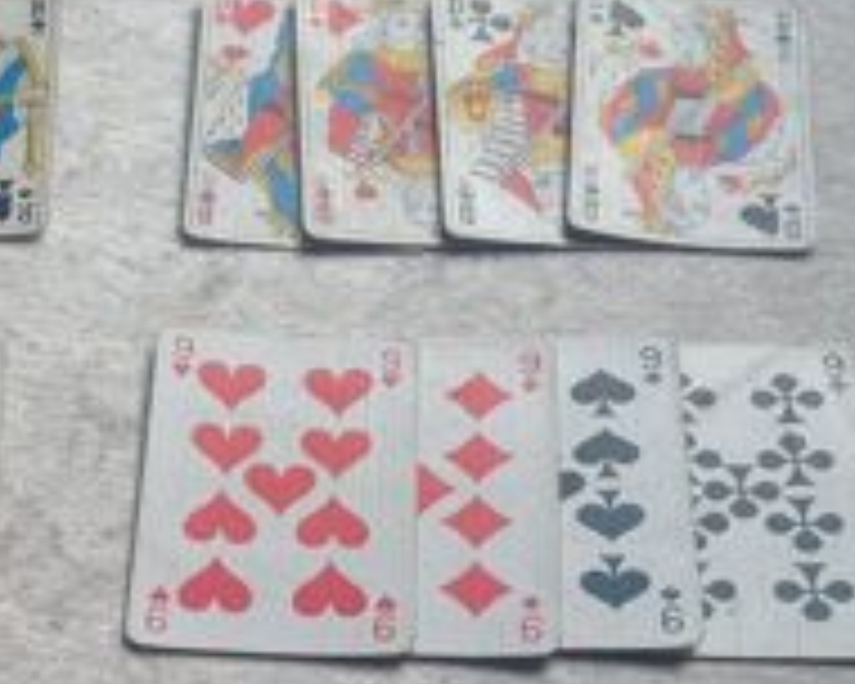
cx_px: 315
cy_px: 745
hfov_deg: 22.2
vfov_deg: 17.3
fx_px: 2176
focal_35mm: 86
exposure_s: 1/321
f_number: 2.4
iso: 50
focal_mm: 4.28
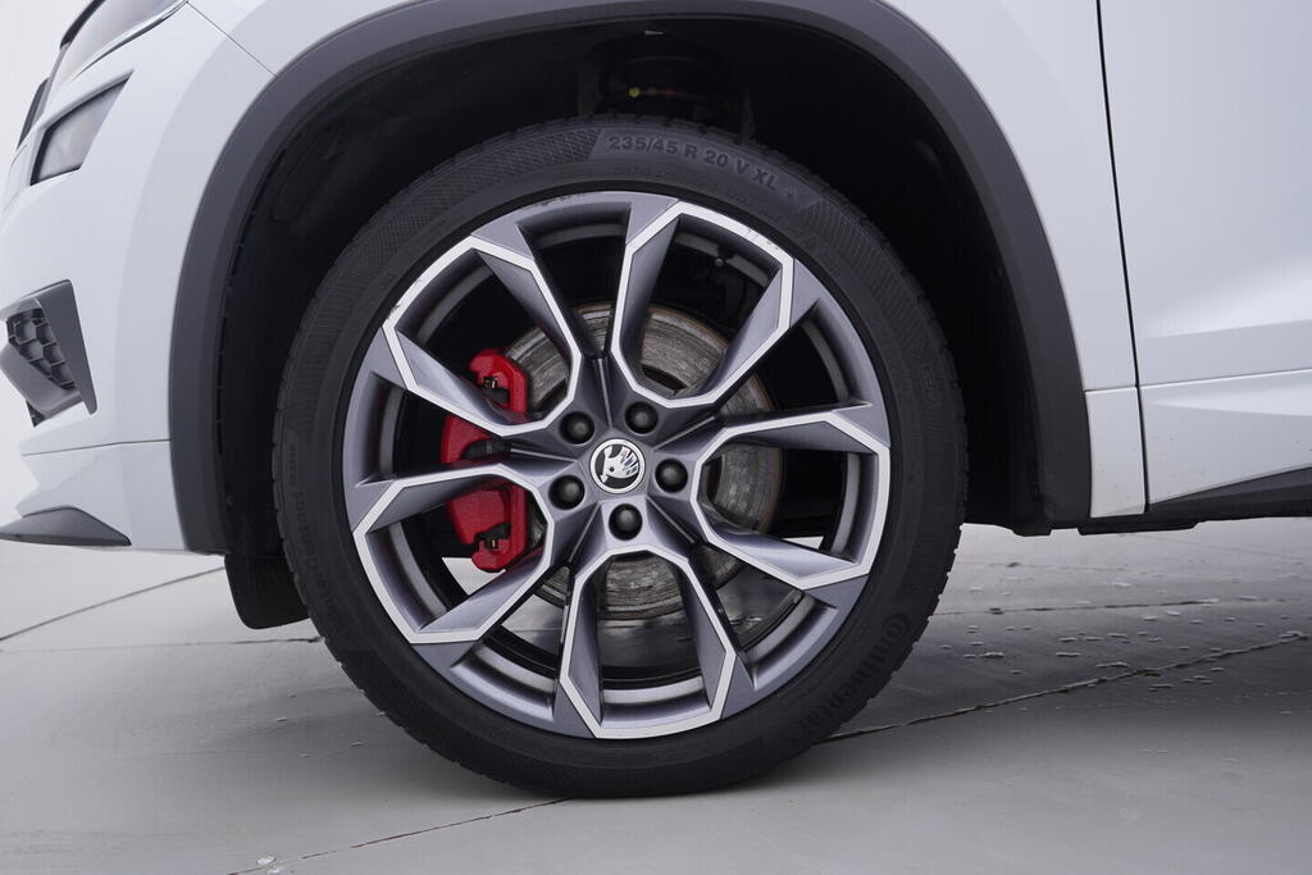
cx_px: 656
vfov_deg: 36.9
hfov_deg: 53.1
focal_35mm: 36
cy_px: 438
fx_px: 1312
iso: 125
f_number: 3.5
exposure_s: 1/60
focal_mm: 24
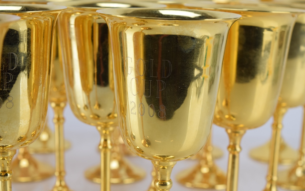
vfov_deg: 15.5
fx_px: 703
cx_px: 152
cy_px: 100
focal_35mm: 85
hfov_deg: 24.5
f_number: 7.1
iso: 800
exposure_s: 1/125
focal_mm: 55
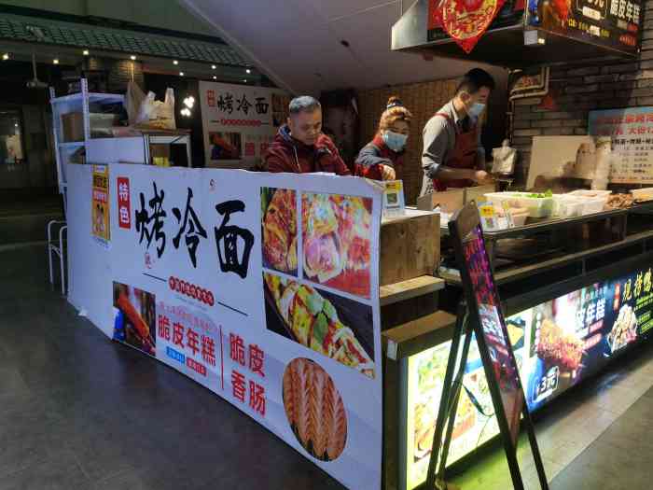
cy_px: 245
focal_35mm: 27
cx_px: 326
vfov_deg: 51.4
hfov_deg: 65.3
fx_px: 509
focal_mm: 5.56
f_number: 1.6
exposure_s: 1/120
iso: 100
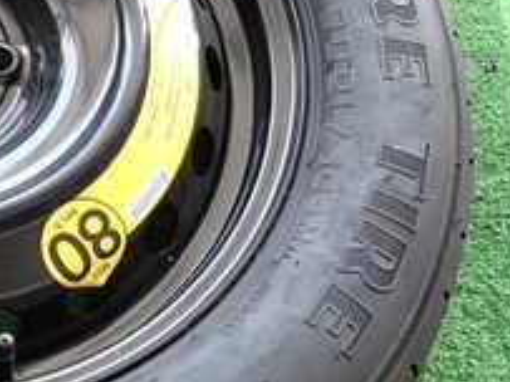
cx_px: -113
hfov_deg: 23.8
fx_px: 1090
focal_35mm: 74
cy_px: 166
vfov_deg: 19.9
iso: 100
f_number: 2
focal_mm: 4.5
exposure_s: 1/60
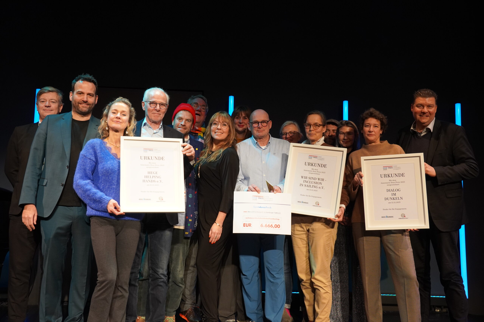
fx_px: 504
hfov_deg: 51.3
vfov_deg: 35.5
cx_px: 242
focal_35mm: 38
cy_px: 161
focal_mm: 25
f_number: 4
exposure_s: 1/200
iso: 1000
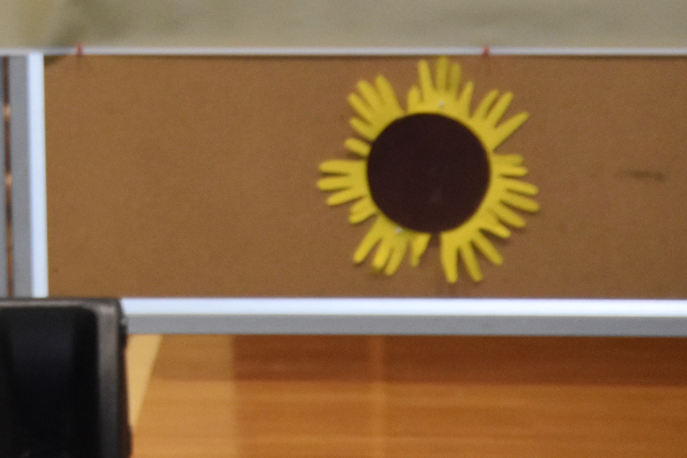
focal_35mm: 541
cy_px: -294
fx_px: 10317
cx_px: -344
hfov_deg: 3.8
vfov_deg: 2.5
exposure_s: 1/100
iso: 1600
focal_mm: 105
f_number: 5.6
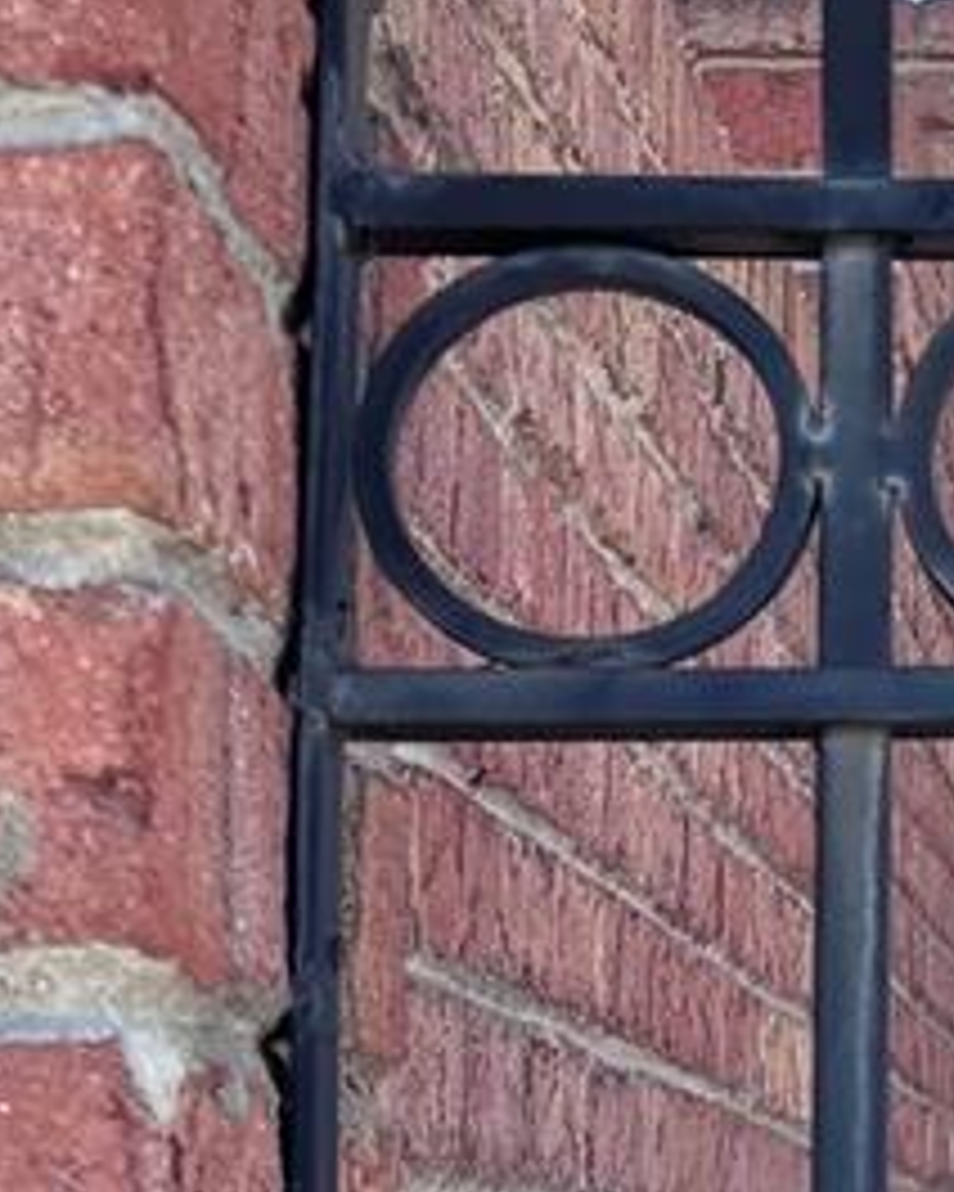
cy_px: 477
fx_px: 5188
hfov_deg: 9.5
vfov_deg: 13.1
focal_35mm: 147
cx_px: 2138
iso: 50
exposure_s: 1/428
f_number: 1.6
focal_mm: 5.96
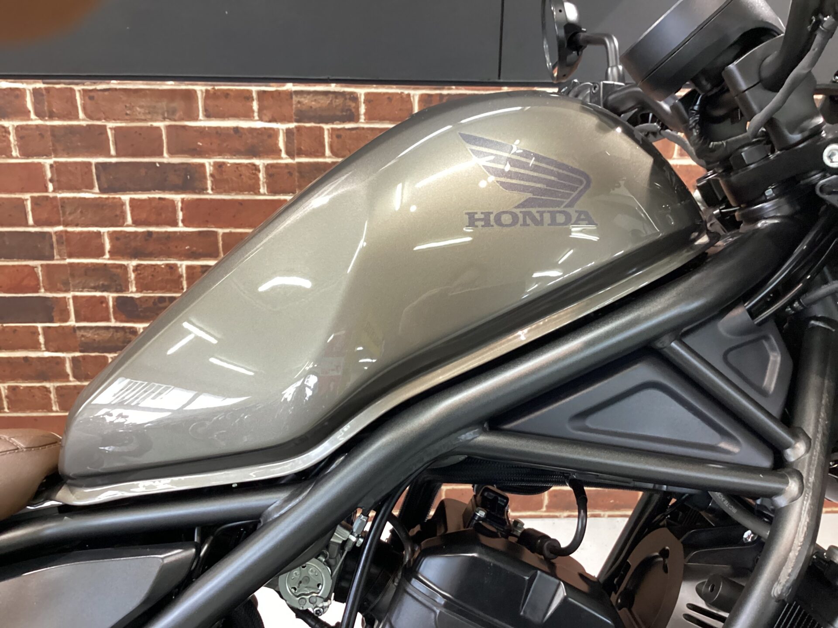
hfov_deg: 58.4
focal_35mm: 31
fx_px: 750
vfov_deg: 45.4
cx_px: 419
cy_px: 314
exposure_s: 1/30
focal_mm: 3.3
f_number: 2.4
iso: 400
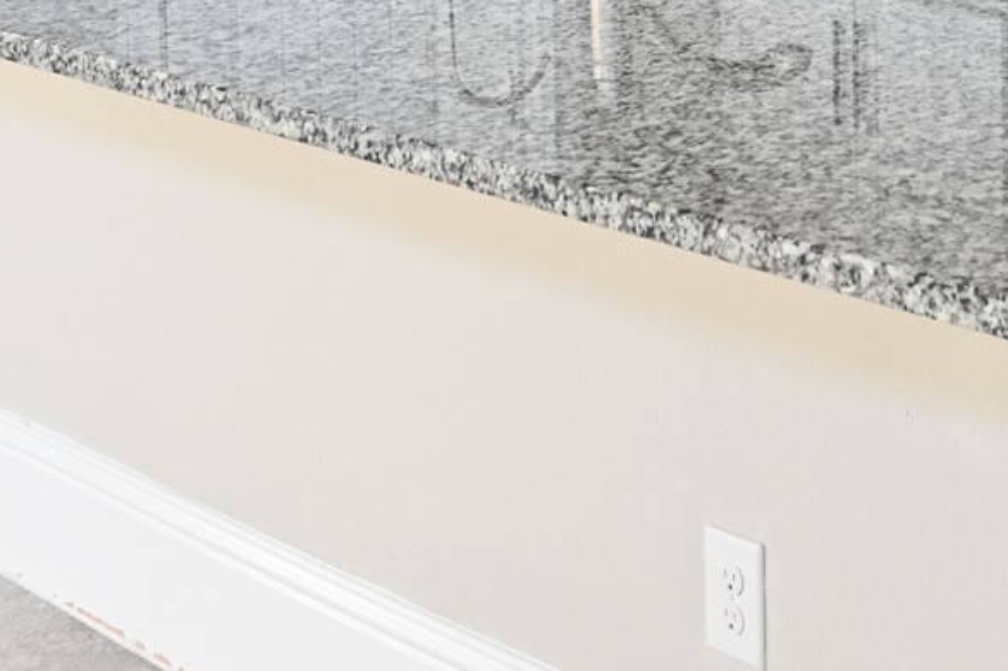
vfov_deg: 14.5
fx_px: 2490
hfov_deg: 22.5
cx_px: 836
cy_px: -274
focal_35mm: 89
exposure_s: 1/40
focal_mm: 24
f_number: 7.1
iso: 1000
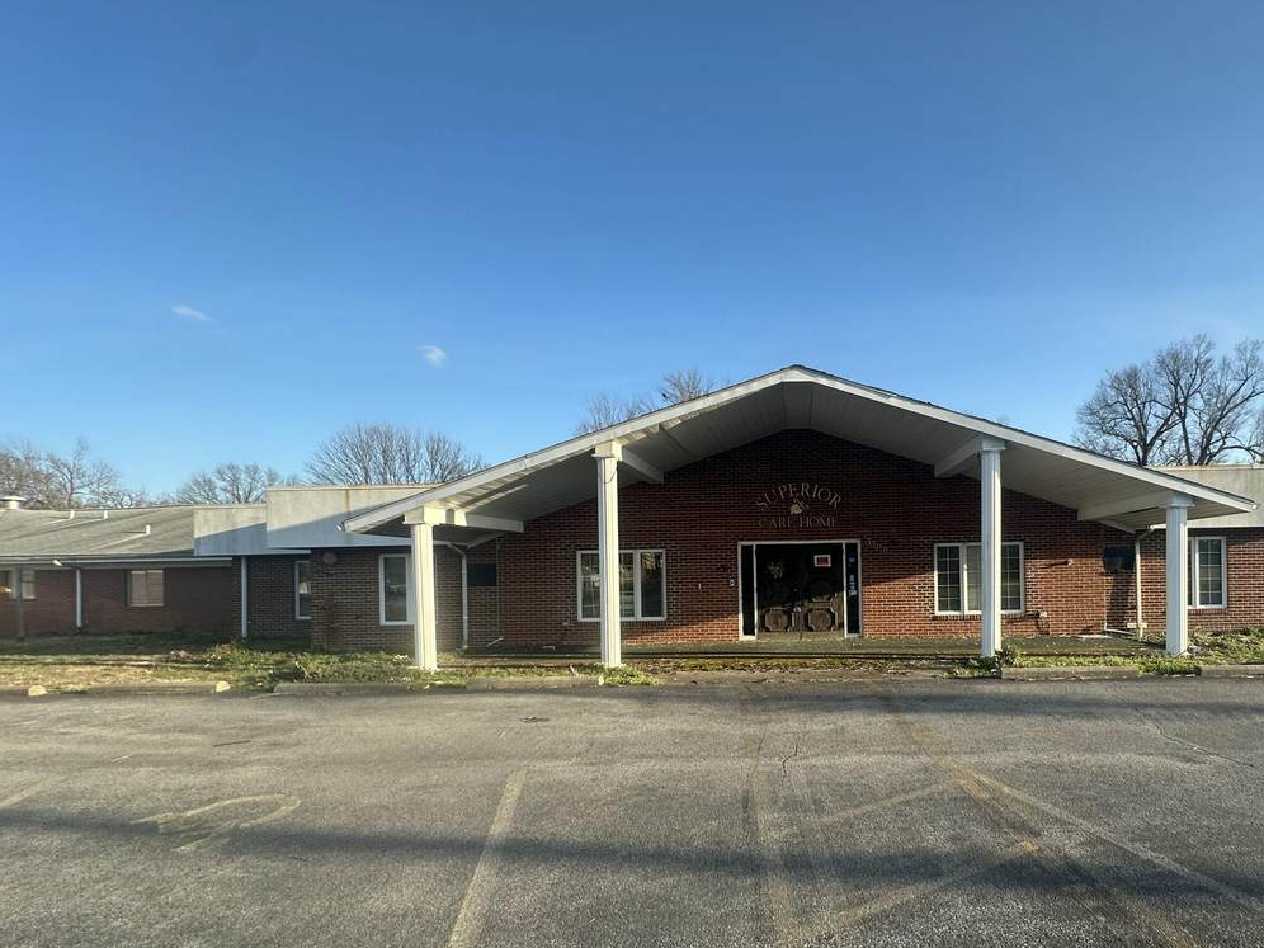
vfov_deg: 70.8
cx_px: 801
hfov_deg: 85.8
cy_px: 572
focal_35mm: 18
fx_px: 657
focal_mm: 2.22
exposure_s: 1/602
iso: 40
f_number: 2.2
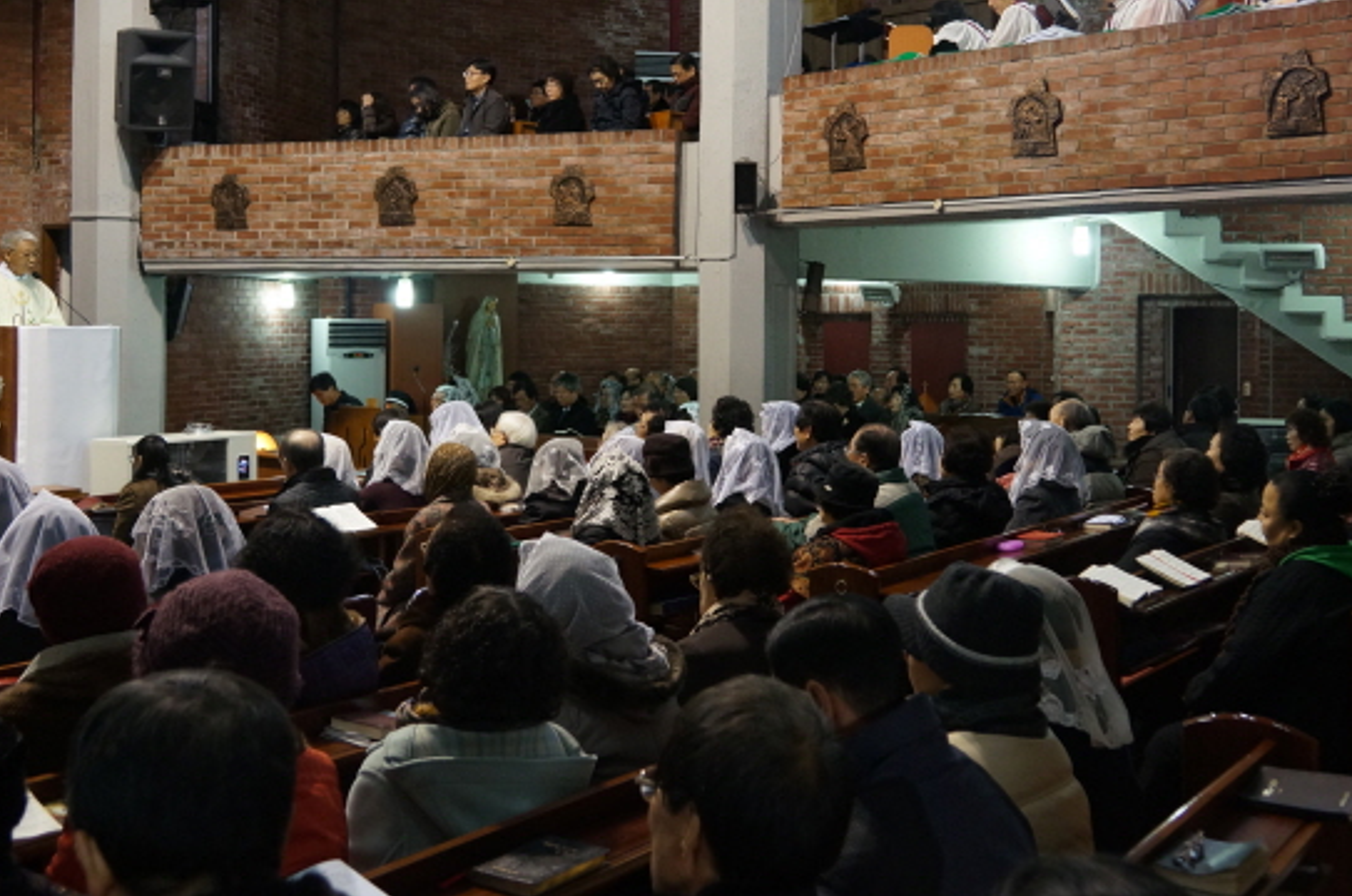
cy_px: 320
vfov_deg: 33.1
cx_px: 754
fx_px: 1500
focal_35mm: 40
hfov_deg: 48.4
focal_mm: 21
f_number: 4
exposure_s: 1/60
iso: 1600
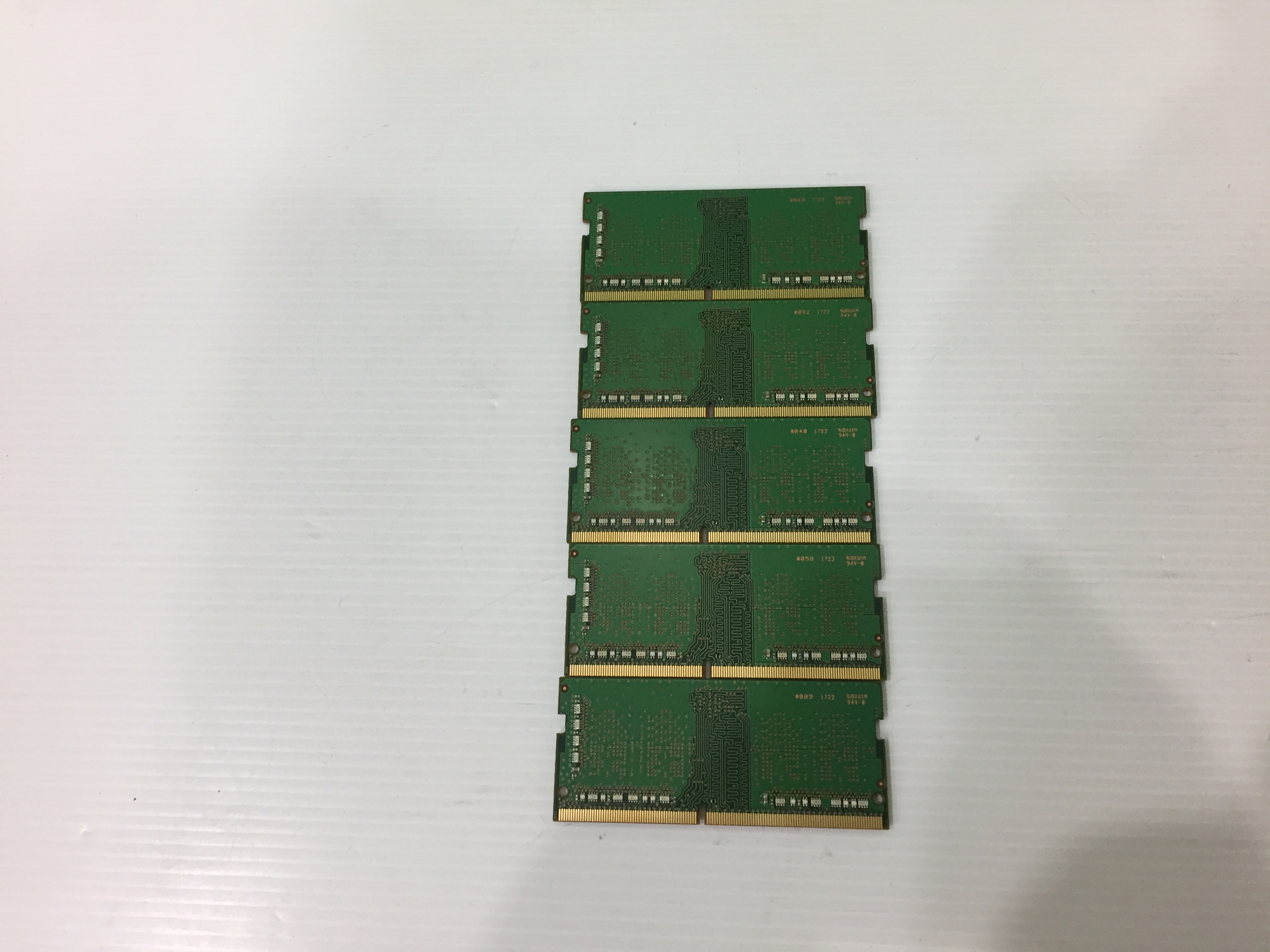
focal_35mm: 29
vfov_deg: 48.2
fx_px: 1064
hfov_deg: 61.7
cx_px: 635
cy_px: 476
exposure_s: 1/33
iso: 64
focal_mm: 4.15
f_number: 2.2
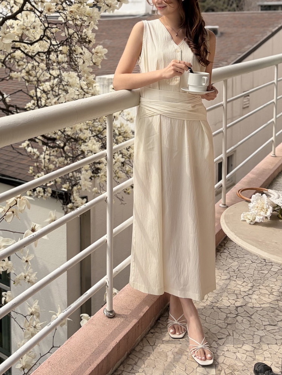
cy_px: 188
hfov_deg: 53.1
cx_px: 141
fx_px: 282
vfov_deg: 67.3
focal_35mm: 26
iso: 50
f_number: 1.6
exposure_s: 1/3623
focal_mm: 5.96
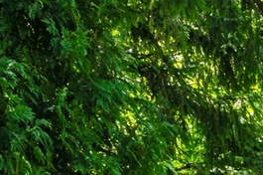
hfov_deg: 8.1
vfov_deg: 5.5
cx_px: 655
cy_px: 506
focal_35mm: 233
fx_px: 1700
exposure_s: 1/125
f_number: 8
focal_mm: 38
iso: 200
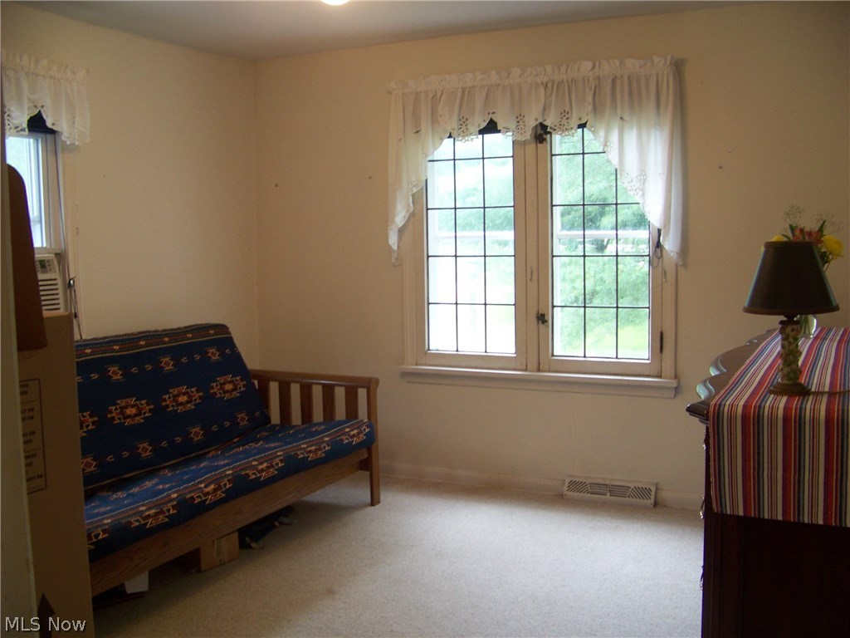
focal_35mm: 36
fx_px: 884
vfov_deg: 39.7
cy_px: 319
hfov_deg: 51.4
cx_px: 425
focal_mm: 5.85
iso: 116
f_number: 2.8
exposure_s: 1/30
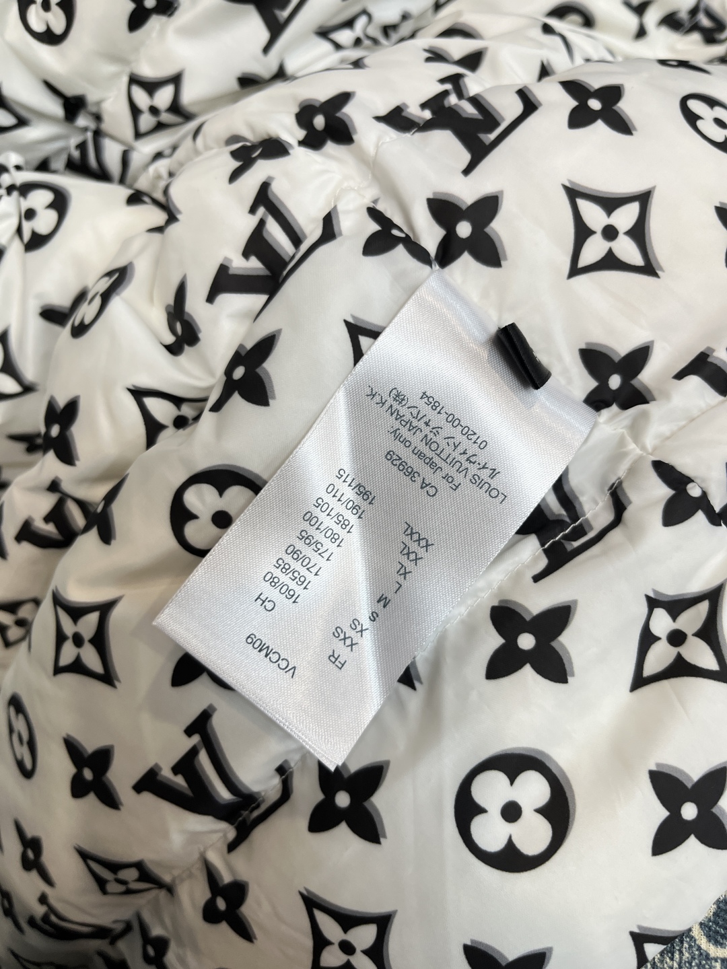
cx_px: 364
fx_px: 728
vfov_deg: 67.3
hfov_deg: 53.1
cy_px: 484
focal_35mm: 26
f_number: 1.6
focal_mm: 5.1
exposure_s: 1/111
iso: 100
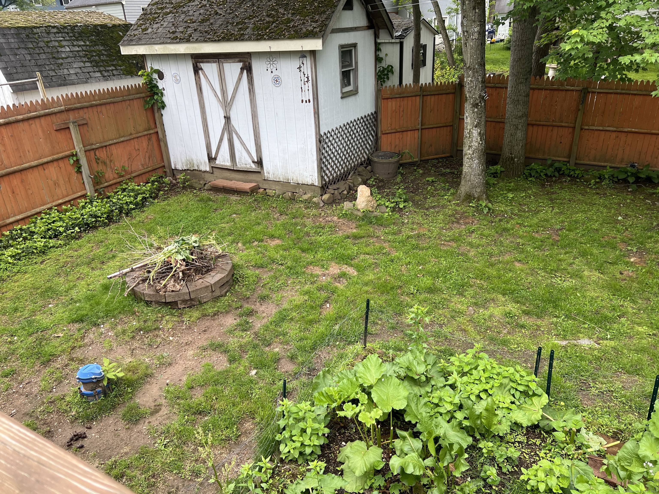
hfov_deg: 67.3
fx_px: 495
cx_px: 330
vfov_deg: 53.1
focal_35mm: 26
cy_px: 247
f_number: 1.5
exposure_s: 1/156
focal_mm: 5.7
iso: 40
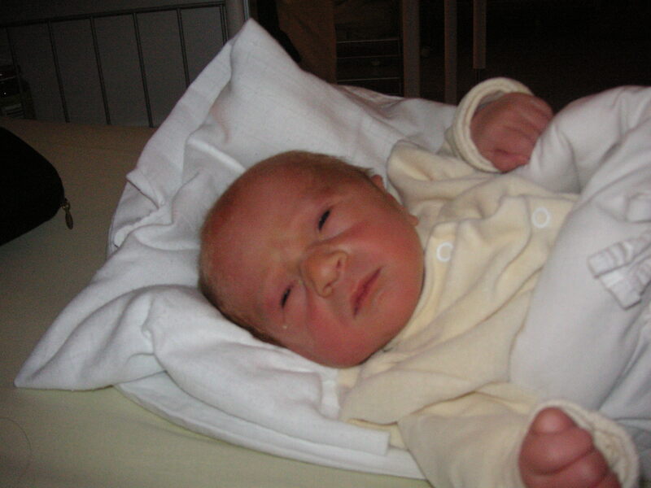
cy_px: 244
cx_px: 326
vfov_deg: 38.7
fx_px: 696
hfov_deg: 50.1
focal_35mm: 37
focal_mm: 6.1
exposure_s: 1/45
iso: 160
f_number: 2.8
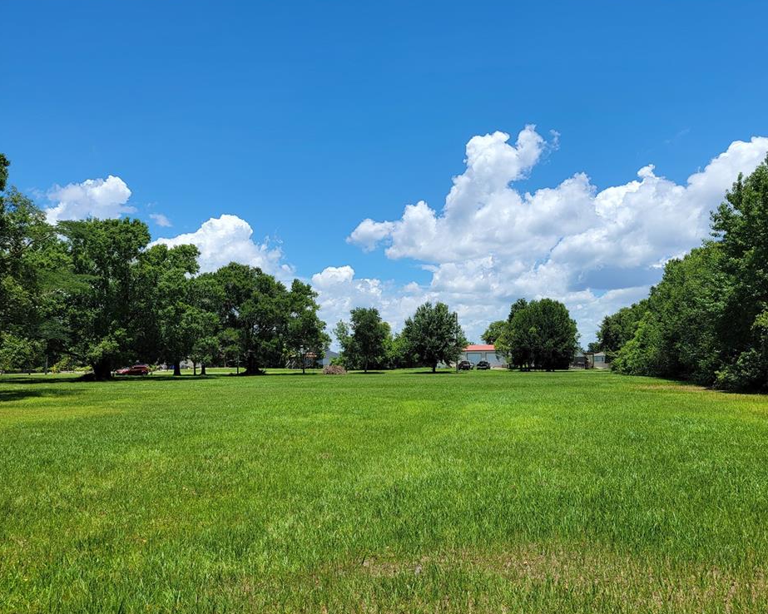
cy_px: 312
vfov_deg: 54.9
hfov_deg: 66.0
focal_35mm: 26
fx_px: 591
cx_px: 409
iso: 16
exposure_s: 1/1228
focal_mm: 6.7
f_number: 1.8
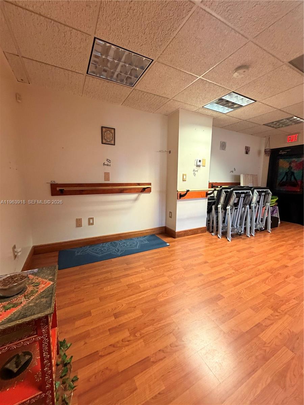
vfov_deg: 102.1
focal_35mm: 14
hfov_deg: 85.7
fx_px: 164
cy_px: 202
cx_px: 152
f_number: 2.2
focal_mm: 2.22
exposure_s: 1/60
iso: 400
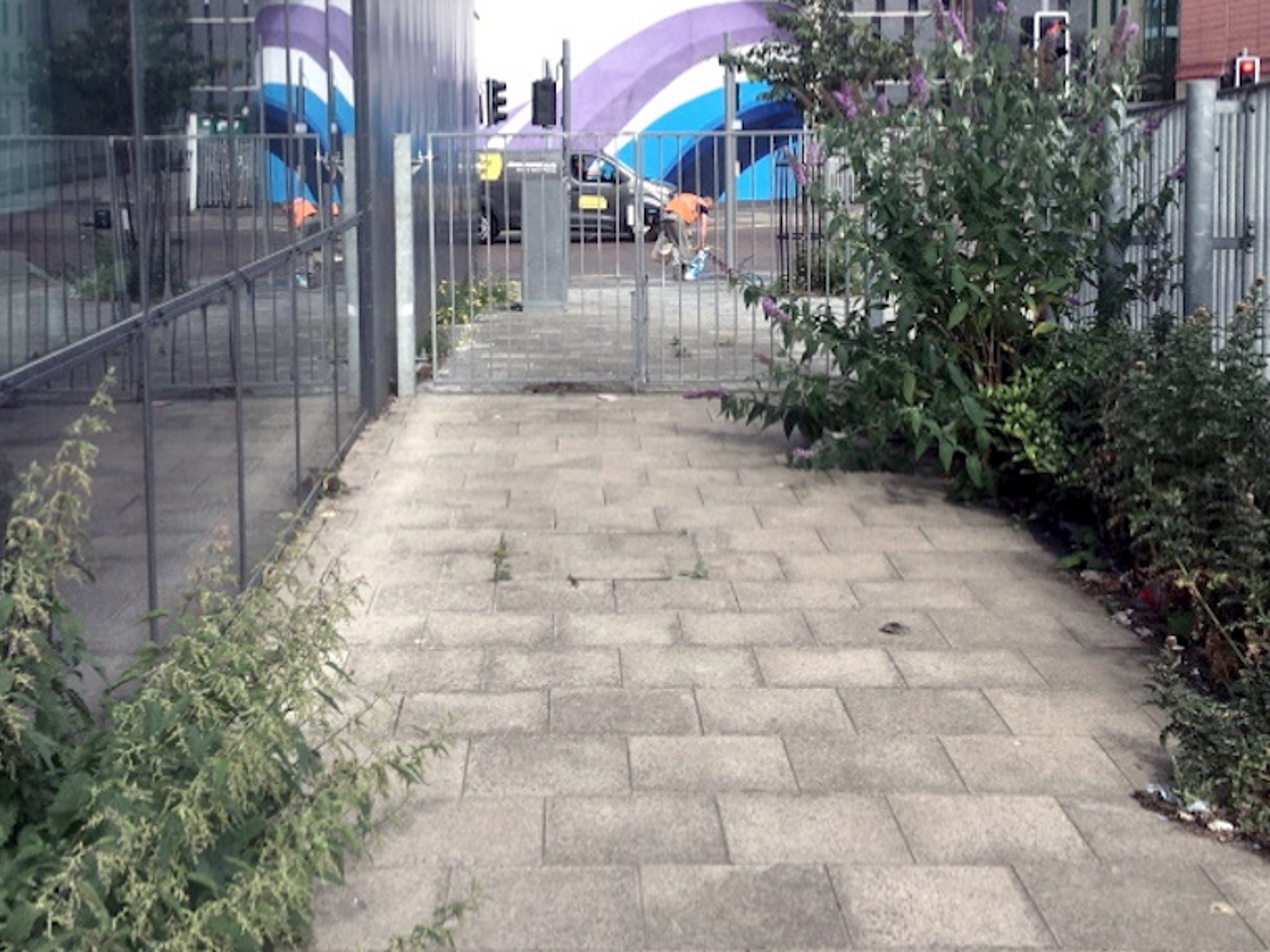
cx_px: 604
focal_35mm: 38
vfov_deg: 37.7
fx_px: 1394
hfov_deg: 49.0
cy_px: 474
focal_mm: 4.15
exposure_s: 1/1637
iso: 25
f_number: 2.2
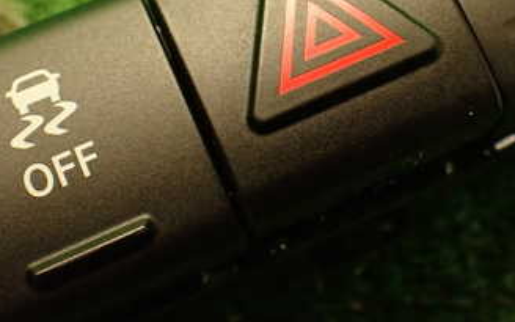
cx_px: 308
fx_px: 870
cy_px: 75
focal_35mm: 62
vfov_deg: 20.8
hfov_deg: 32.9
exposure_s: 1/30
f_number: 2.4
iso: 500
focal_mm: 5.79
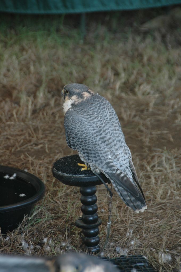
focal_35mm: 300
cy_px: 136
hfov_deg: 4.6
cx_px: 90
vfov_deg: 6.9
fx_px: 2268
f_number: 5.6
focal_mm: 200
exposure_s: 1/60
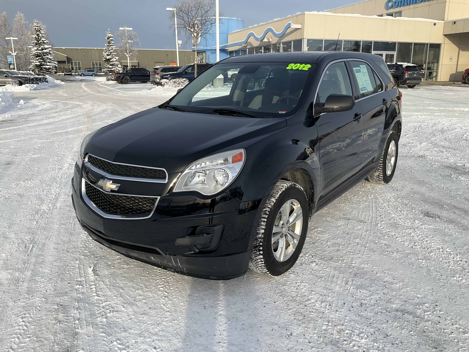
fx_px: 393
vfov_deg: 48.2
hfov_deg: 61.7
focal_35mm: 29
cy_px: 176
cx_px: 234
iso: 25
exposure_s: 1/1168
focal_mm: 3
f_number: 1.8
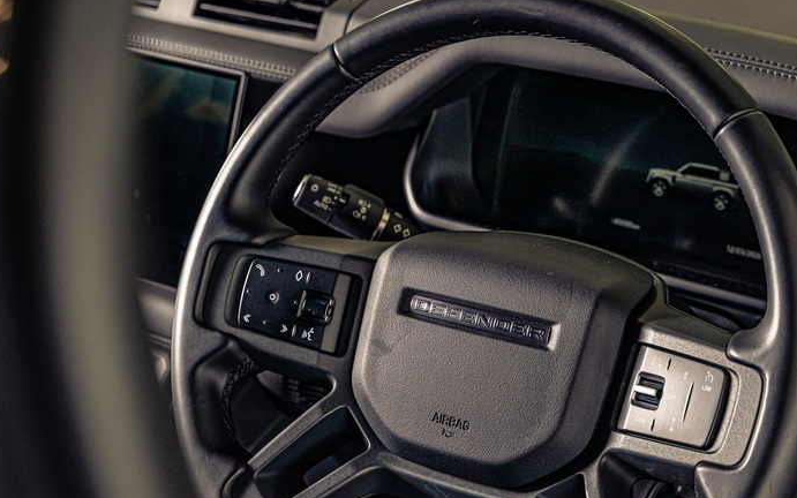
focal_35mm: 83
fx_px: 1803
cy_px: 352
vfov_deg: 15.7
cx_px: 445
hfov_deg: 24.9
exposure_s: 1/200
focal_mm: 55
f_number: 4.5
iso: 1600
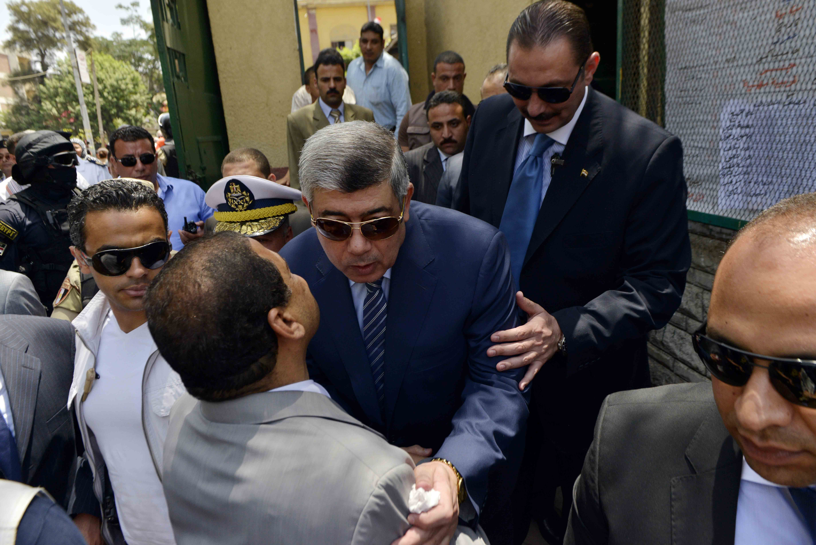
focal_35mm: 24
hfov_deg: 73.7
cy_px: 272
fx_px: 544
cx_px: 408
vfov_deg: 53.2
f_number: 6.3
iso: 500
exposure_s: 1/1250
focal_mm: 24
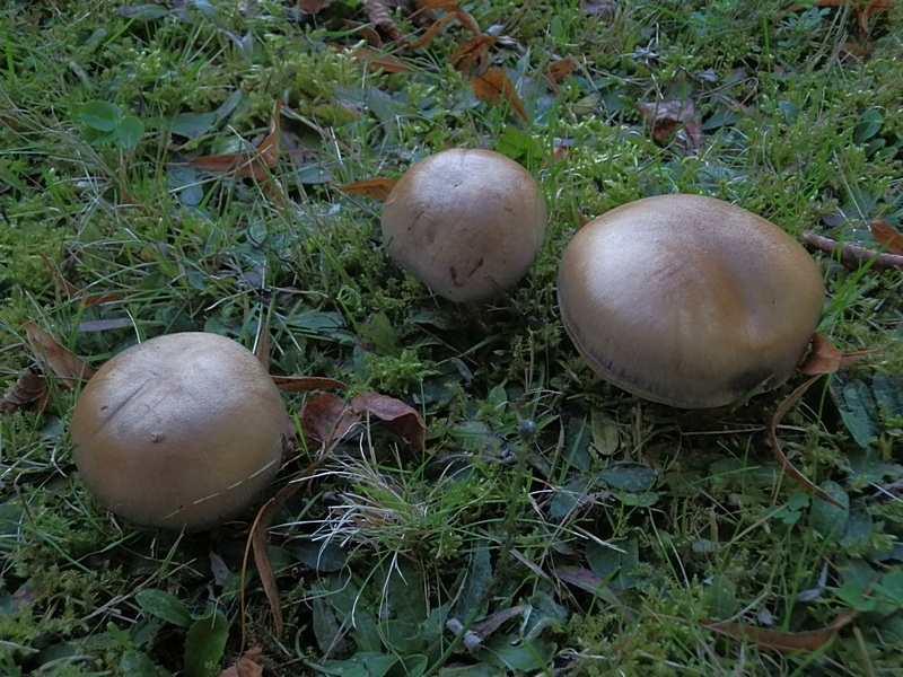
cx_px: 452
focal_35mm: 37
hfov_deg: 50.1
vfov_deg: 38.7
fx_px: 965
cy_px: 338
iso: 400
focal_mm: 6.7
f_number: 3.9
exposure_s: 1/320
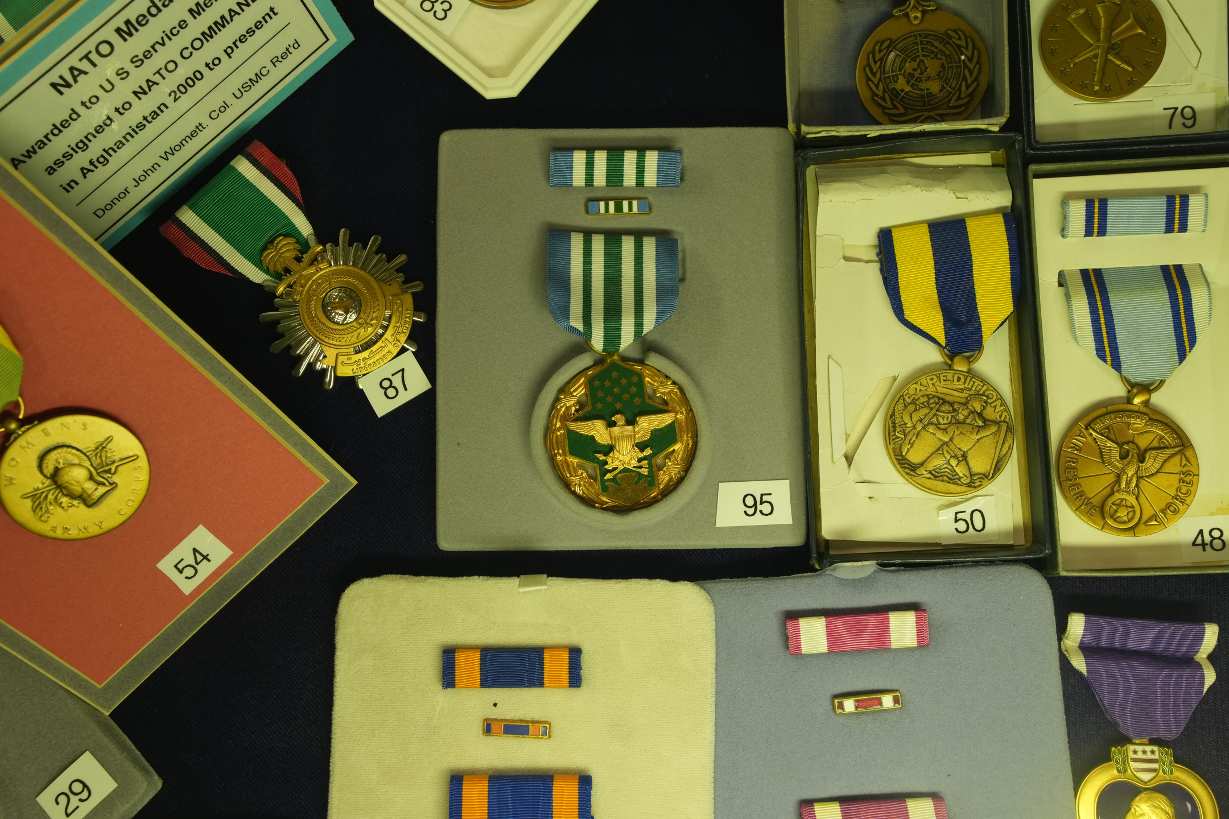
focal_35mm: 35
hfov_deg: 54.4
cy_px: 410
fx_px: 1195
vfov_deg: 37.9
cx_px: 614
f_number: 9
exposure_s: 1/40
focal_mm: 35
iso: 1250
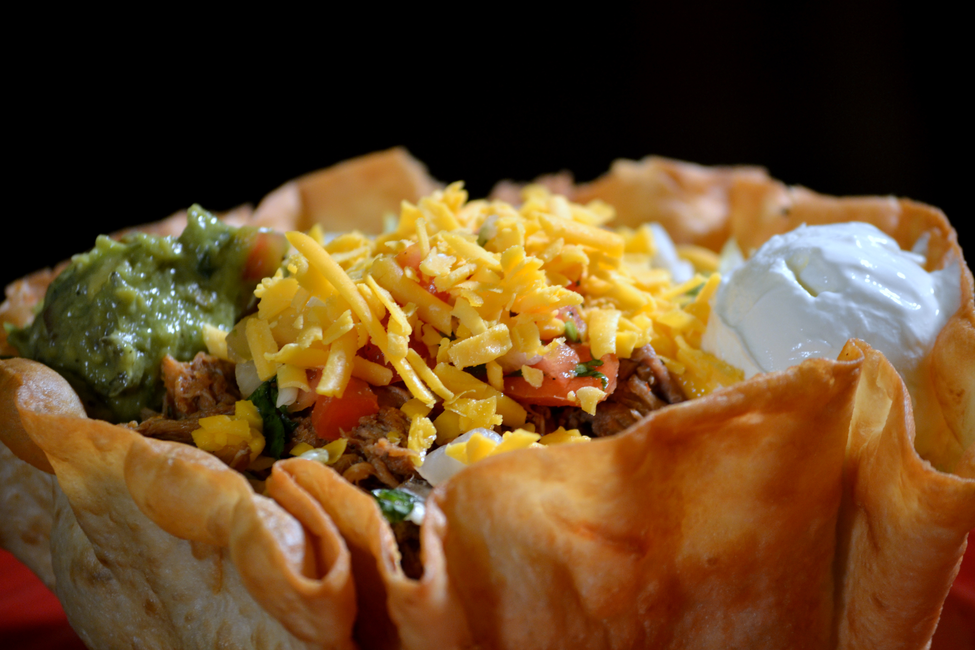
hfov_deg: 11.2
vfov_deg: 7.5
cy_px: 325
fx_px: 4956
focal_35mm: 183
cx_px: 488
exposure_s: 1/125
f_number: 4.8
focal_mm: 122
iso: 500
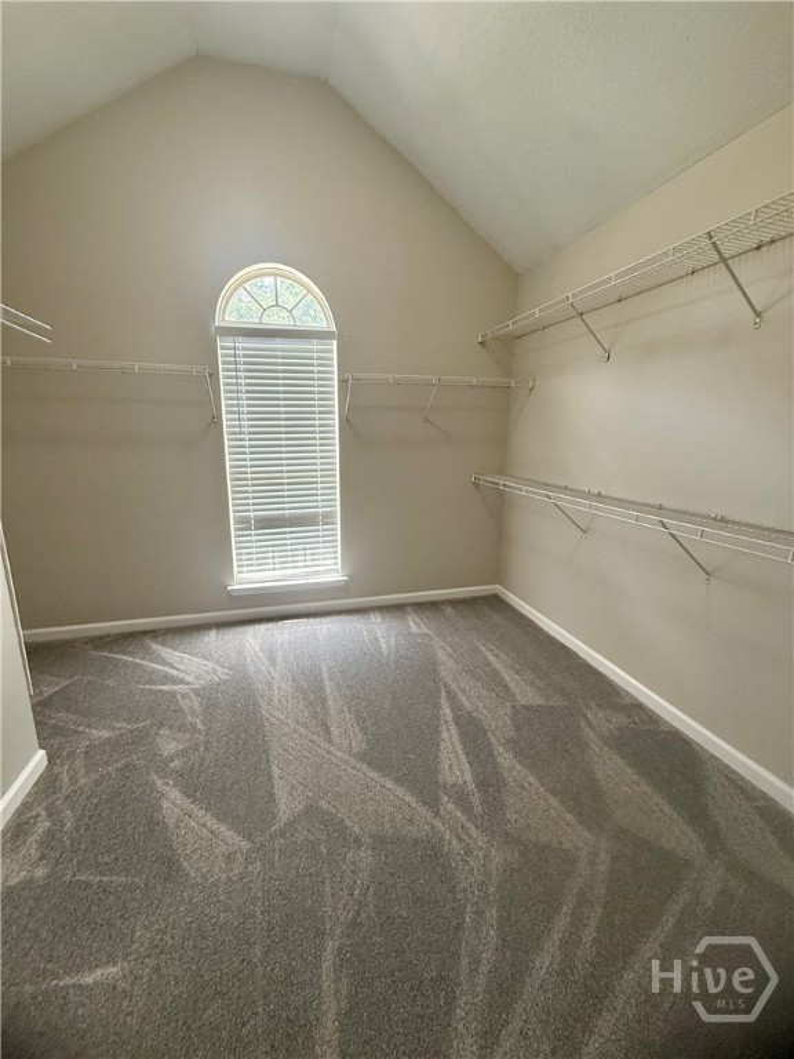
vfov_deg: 102.1
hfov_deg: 85.7
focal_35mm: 14
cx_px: 397
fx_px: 428
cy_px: 530
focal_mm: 2.22
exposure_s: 1/99
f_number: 2.2
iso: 160
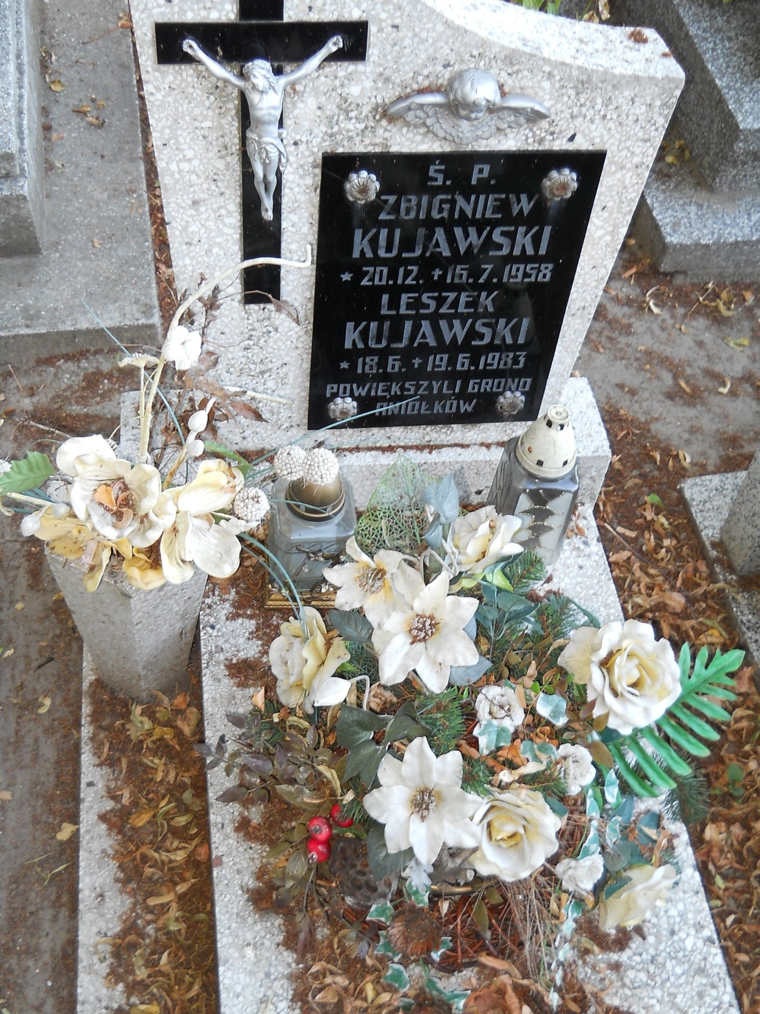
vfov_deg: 45.8
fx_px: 1200
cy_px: 507
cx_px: 380
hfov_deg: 35.1
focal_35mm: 41
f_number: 3.1
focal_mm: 6.72
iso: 80
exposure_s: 1/40
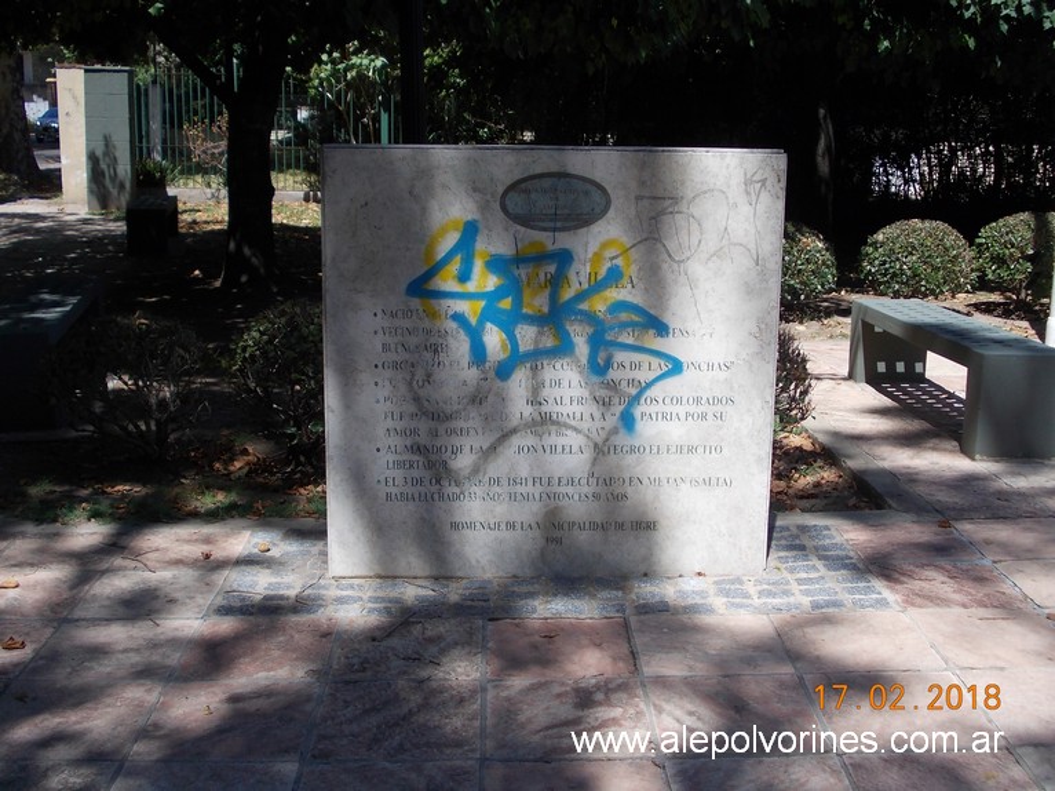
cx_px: 528
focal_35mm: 43
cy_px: 396
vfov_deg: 33.6
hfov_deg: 43.9
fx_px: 1310
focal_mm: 6.1
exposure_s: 1/200
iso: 80
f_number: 6.5
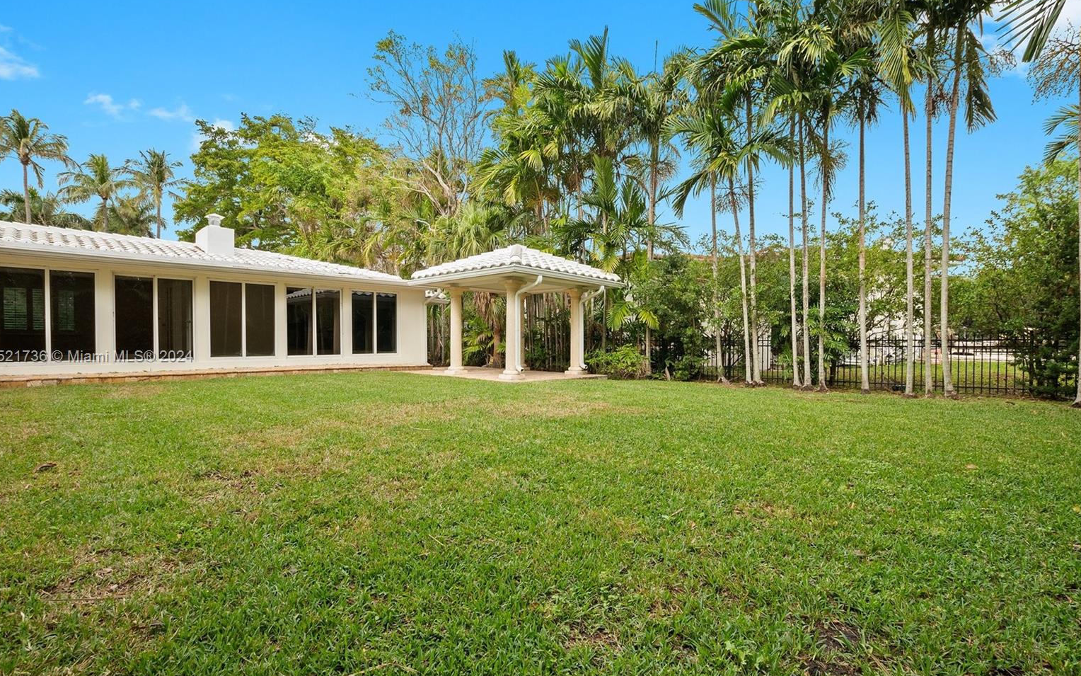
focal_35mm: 16
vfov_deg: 71.2
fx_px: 471
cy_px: 357
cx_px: 533
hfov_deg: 97.8
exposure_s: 1/125
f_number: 8
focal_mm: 10
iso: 200
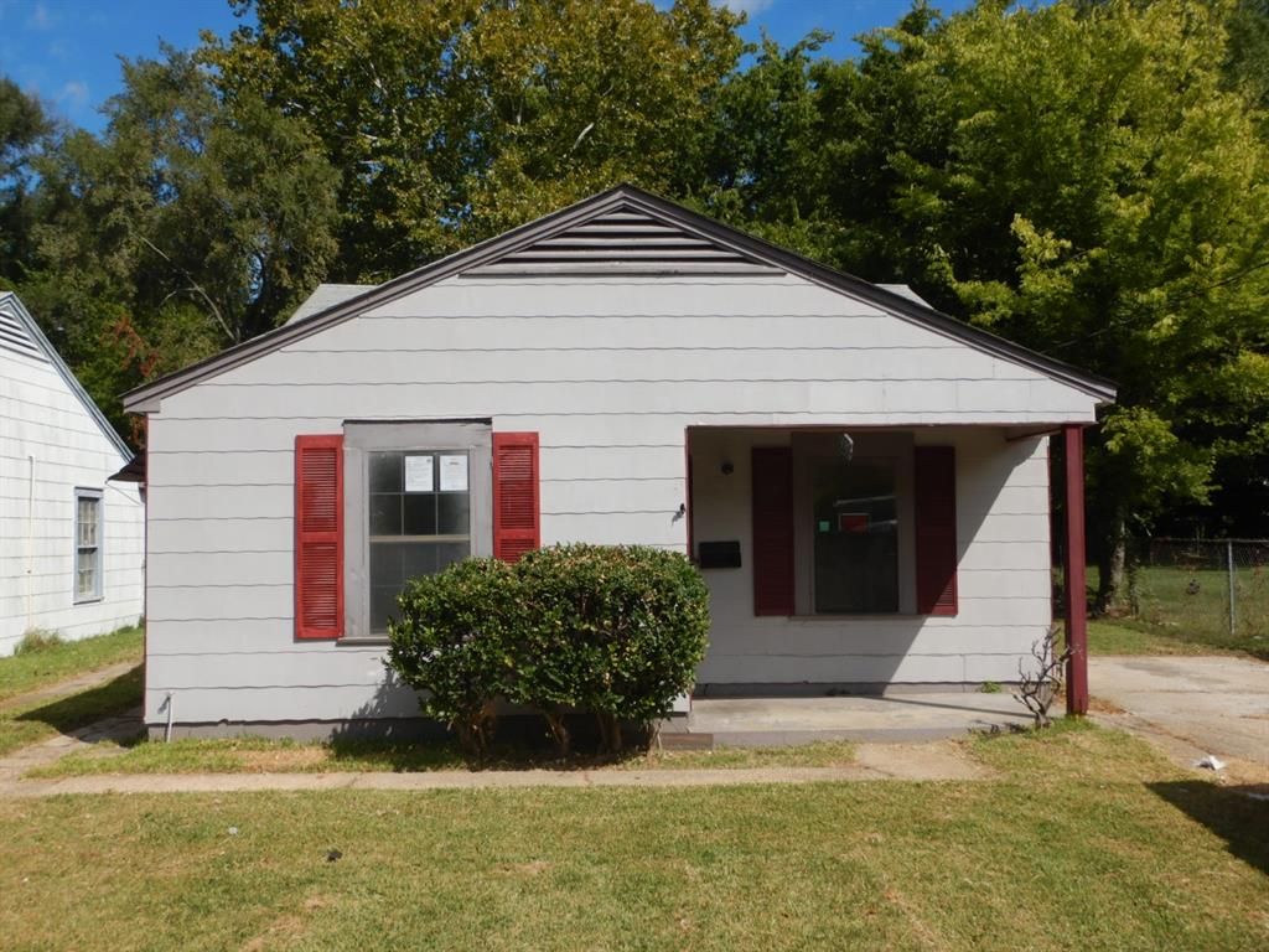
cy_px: 476
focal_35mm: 34
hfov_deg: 54.0
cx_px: 634
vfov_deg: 41.8
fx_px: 1246
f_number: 4.2
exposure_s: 1/1250
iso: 125
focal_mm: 6.1
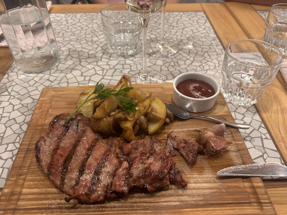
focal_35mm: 29
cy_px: 115
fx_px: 240
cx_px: 148
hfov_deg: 61.6
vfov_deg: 48.2
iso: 200
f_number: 1.5
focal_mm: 5.7
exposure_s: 1/50
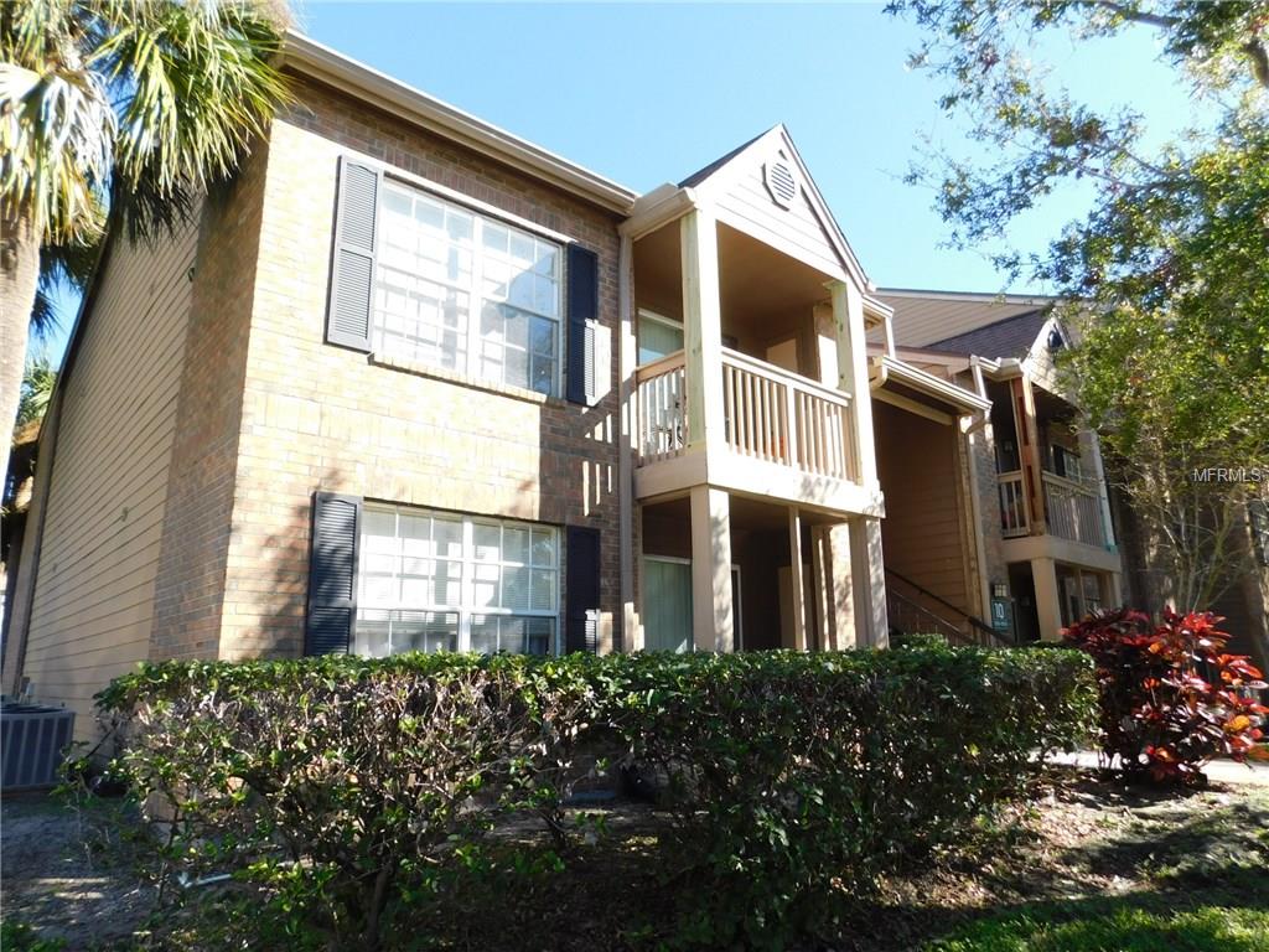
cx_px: 634
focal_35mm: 23
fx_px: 843
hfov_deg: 73.9
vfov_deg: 58.9
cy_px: 476
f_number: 3
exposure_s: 1/400
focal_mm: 4
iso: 125
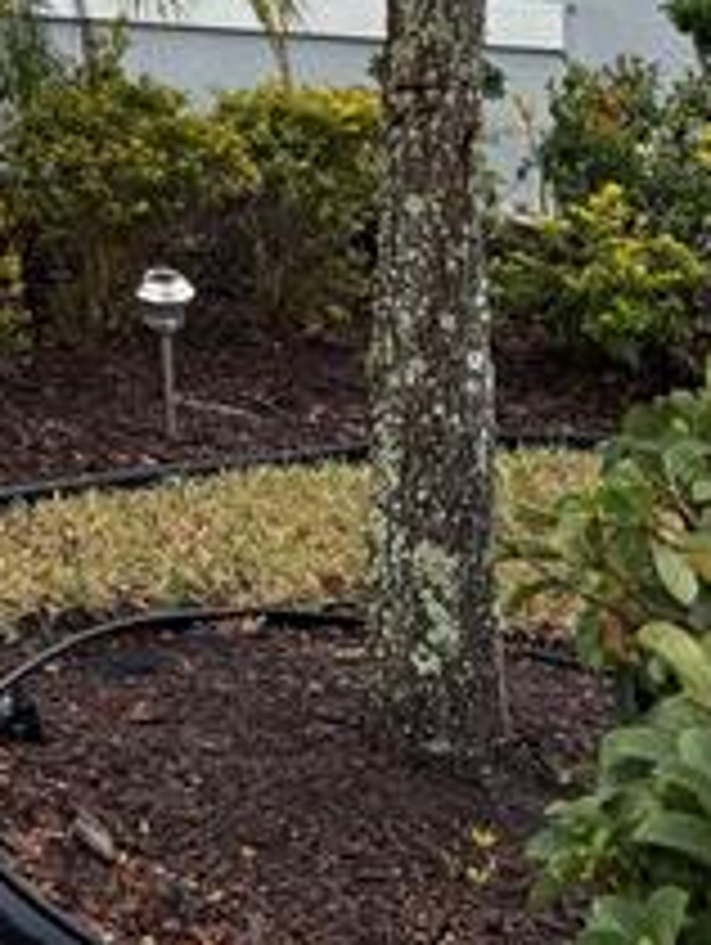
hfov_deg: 14.2
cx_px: -464
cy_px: -630
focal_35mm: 95
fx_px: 2596
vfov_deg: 17.6
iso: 50
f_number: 1.6
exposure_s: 1/2024
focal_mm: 5.96
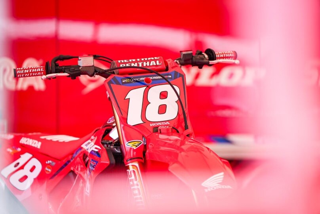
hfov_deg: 12.6
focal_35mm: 163
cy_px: 107
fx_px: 1450
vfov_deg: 8.4
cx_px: 160
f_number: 2.8
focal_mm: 163
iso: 160
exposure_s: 1/800
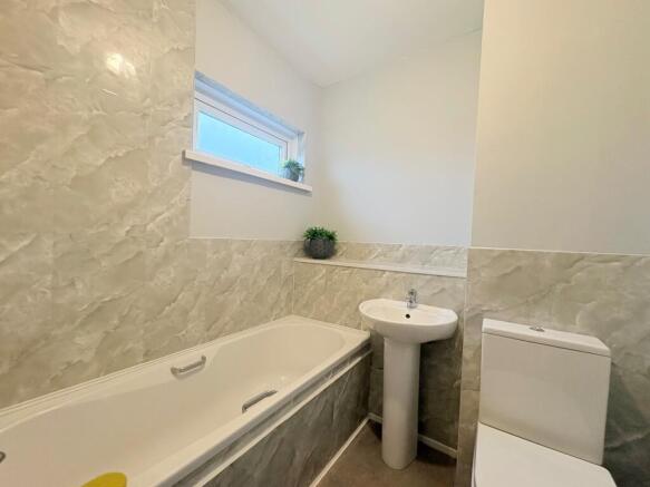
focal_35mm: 14
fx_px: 263
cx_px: 325
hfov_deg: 102.1
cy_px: 244
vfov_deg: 85.7
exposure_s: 1/100
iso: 400
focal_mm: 2.22
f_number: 2.2
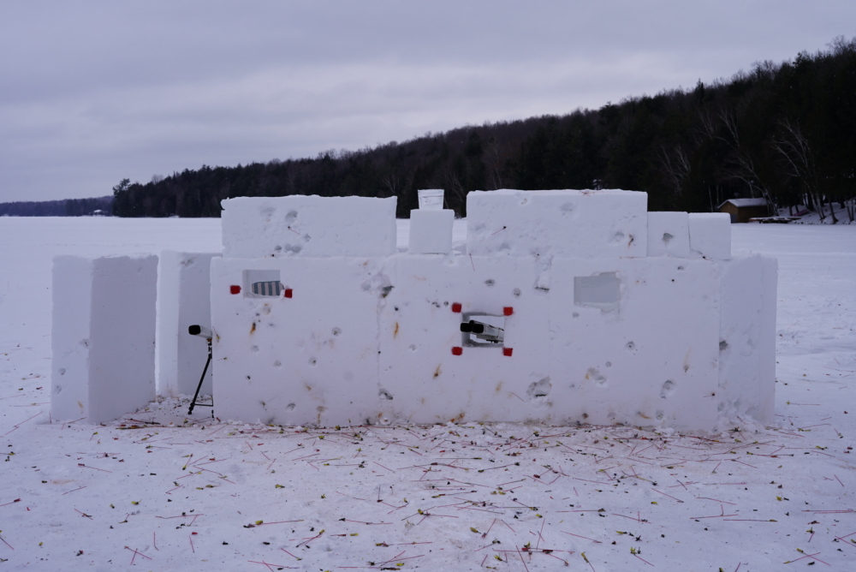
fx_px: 1190
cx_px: 428
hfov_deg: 39.6
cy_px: 286
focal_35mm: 50
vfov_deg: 27.0
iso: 100
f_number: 6.3
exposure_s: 1/125
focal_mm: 50
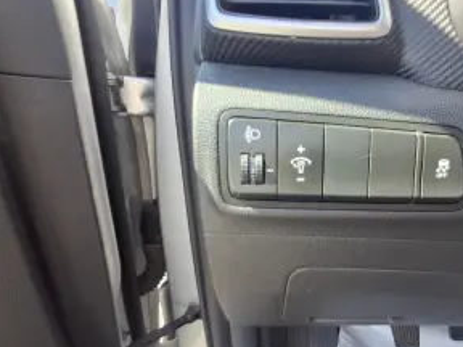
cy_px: 185
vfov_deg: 65.9
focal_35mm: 20
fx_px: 268
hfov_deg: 80.5
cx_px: 285
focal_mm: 1.64
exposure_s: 1/115
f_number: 2.2
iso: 40
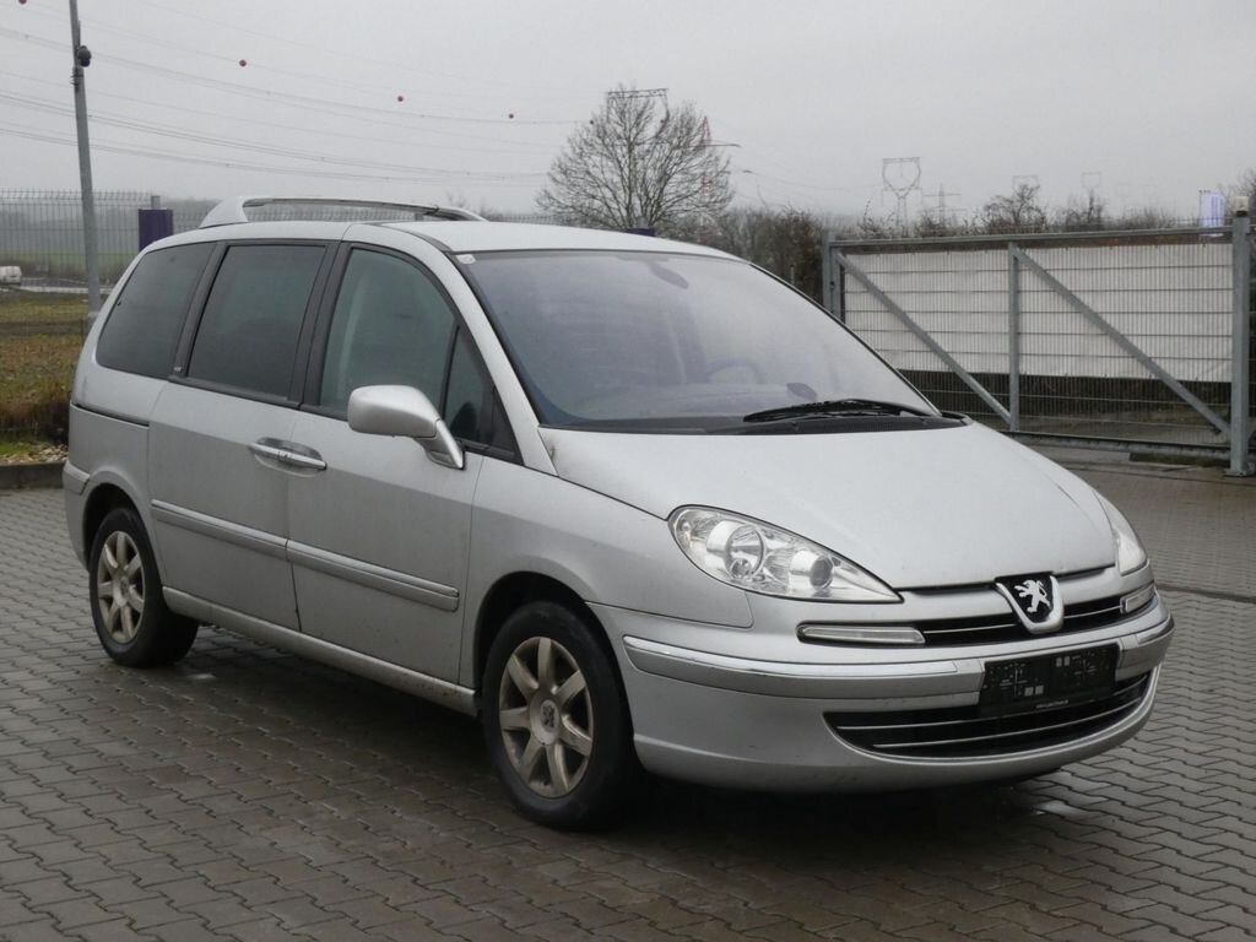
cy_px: 471
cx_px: 628
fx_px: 1814
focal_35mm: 50
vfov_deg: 29.1
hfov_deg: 38.2
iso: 320
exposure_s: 1/80
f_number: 5.6
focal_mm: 9
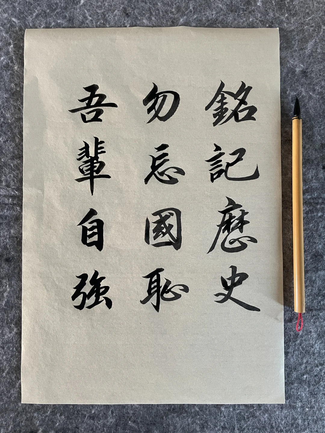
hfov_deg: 53.1
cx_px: 162
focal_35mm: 26
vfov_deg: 67.3
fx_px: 325
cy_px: 216
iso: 500
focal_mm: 4.2
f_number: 1.6
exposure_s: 1/41
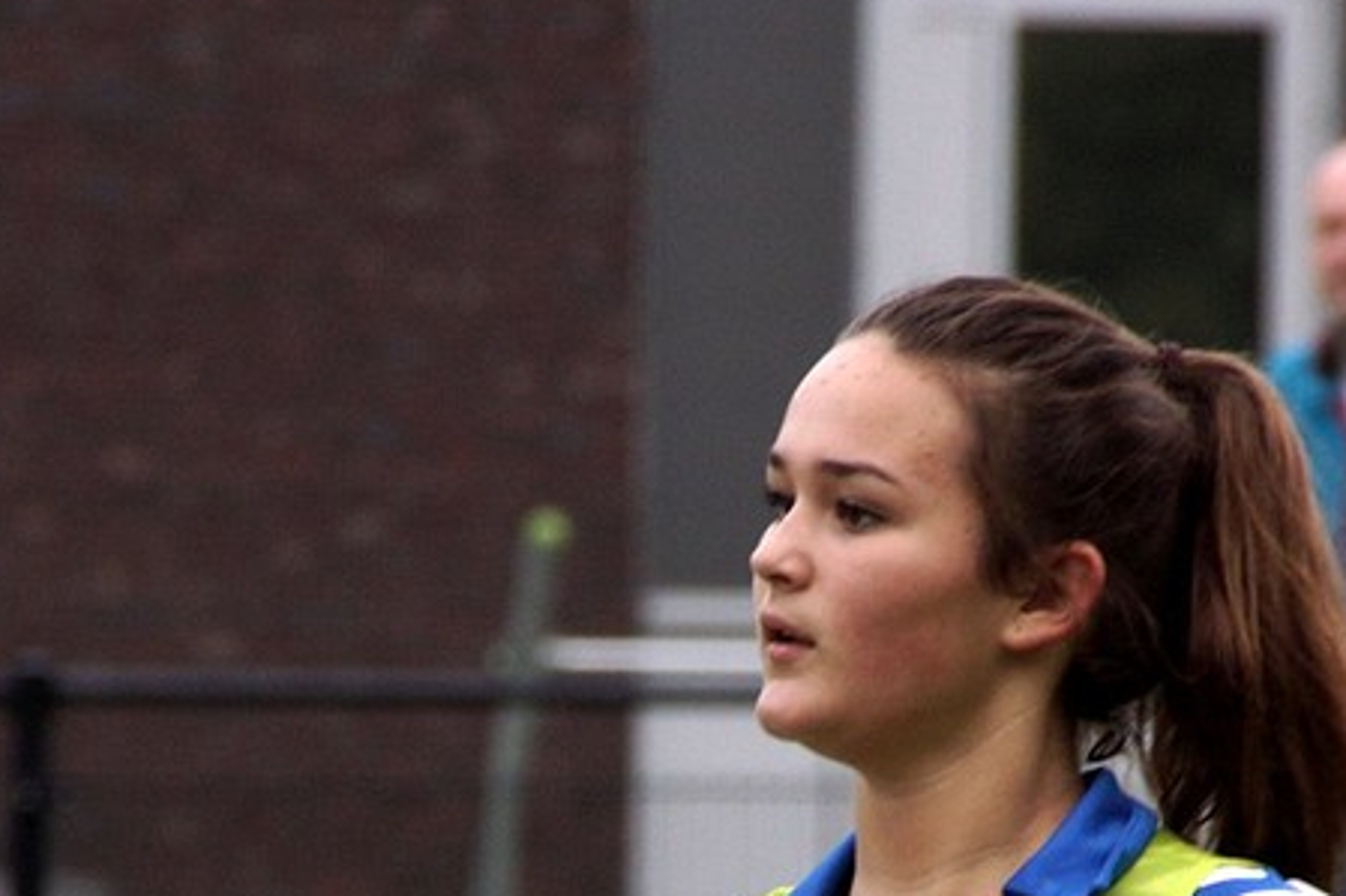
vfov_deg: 2.0
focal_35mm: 684
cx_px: 773
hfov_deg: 3.0
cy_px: 929
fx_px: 25563
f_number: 8
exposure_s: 1/250
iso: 640
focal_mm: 200
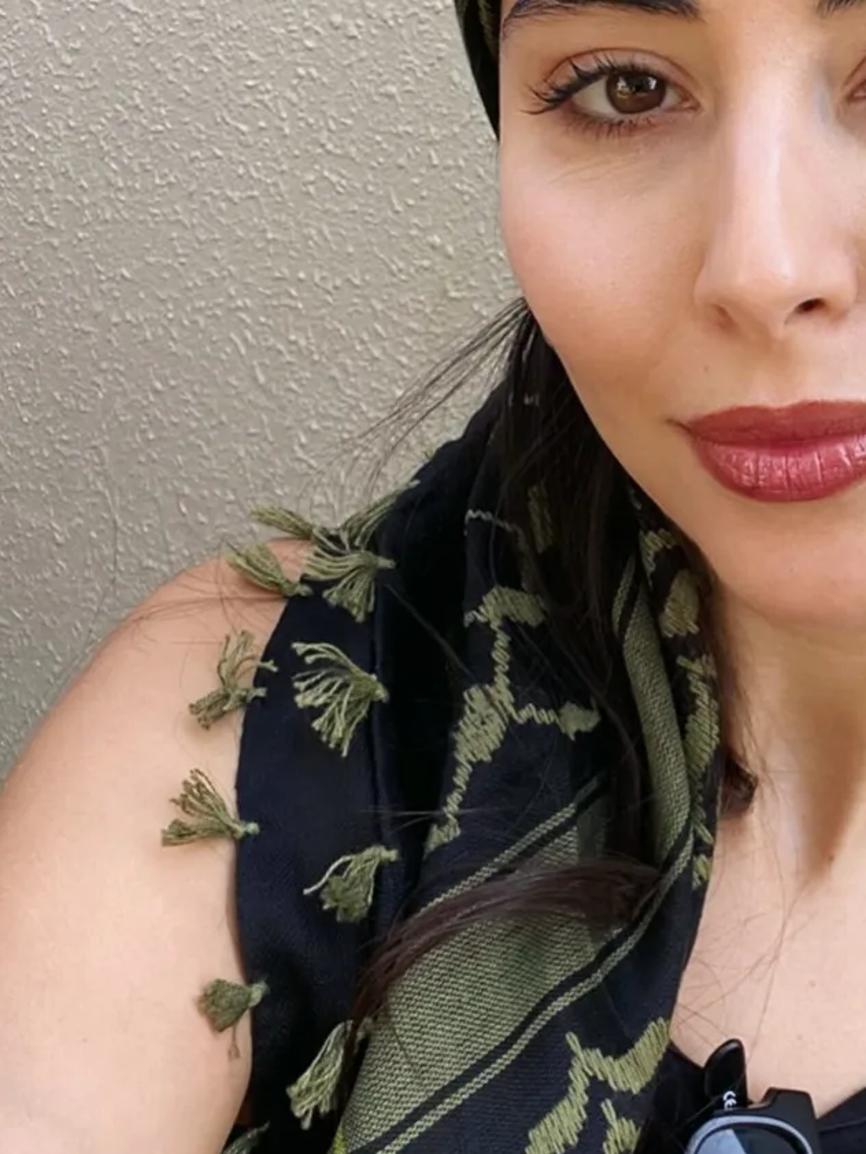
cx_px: 795
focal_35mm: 57
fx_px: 1900
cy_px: 451
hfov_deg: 24.8
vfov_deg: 33.6
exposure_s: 1/122
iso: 25
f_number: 2.2
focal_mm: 2.71
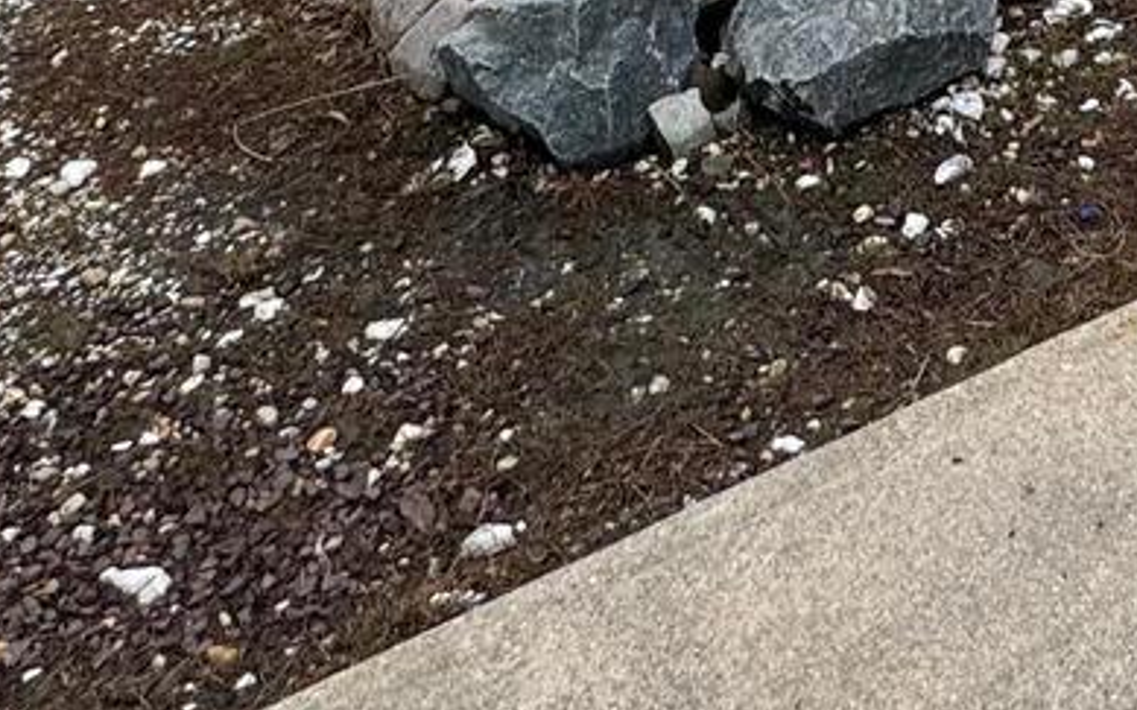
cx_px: 1081
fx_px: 1704
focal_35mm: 55
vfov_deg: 16.1
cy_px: -836
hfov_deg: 34.3
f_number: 2.2
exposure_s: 1/2494
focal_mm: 2.22
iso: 50
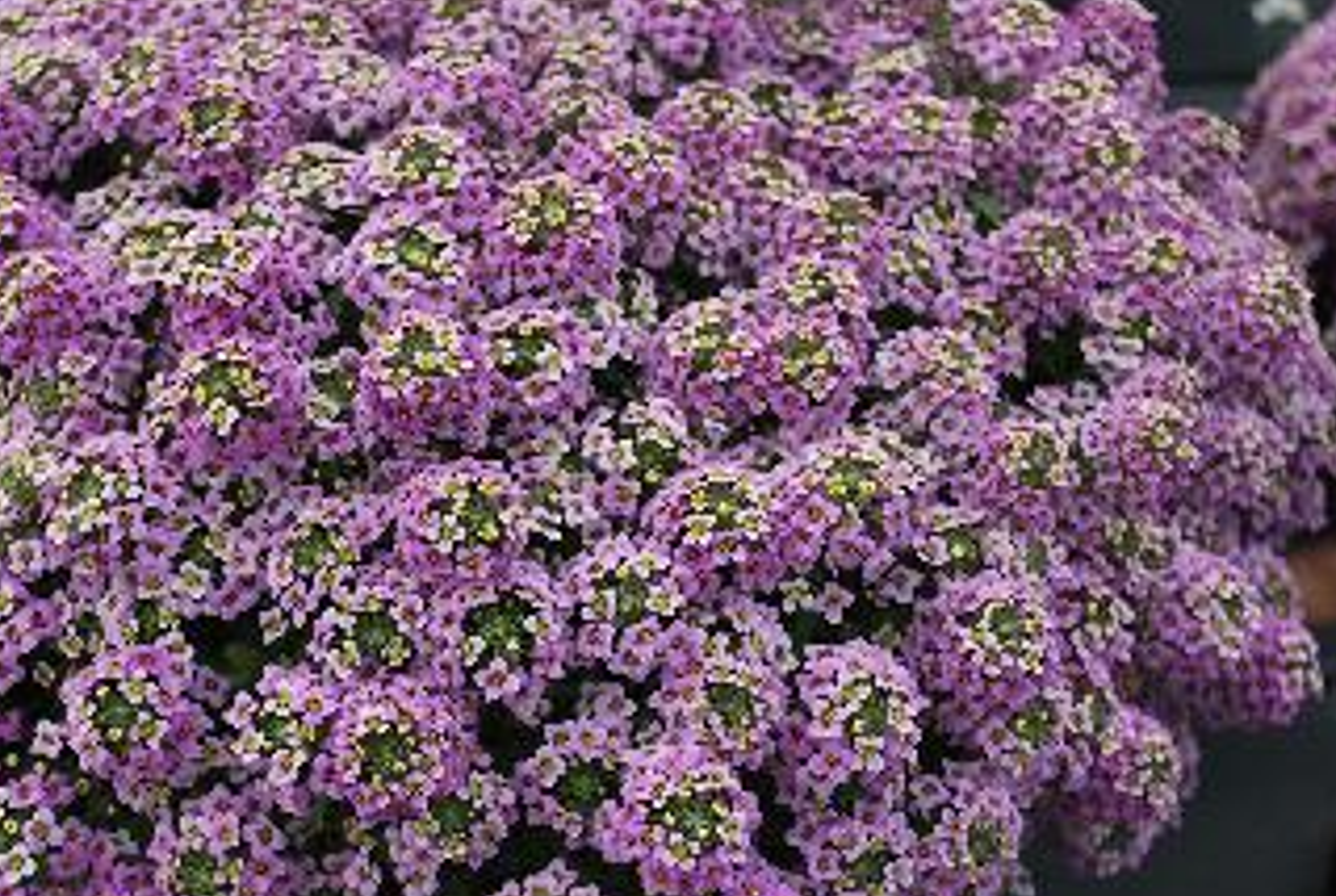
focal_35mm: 64
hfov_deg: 31.2
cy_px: 511
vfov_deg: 21.3
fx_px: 2380
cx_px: 515
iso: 200
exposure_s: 1/125
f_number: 5.6
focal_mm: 34
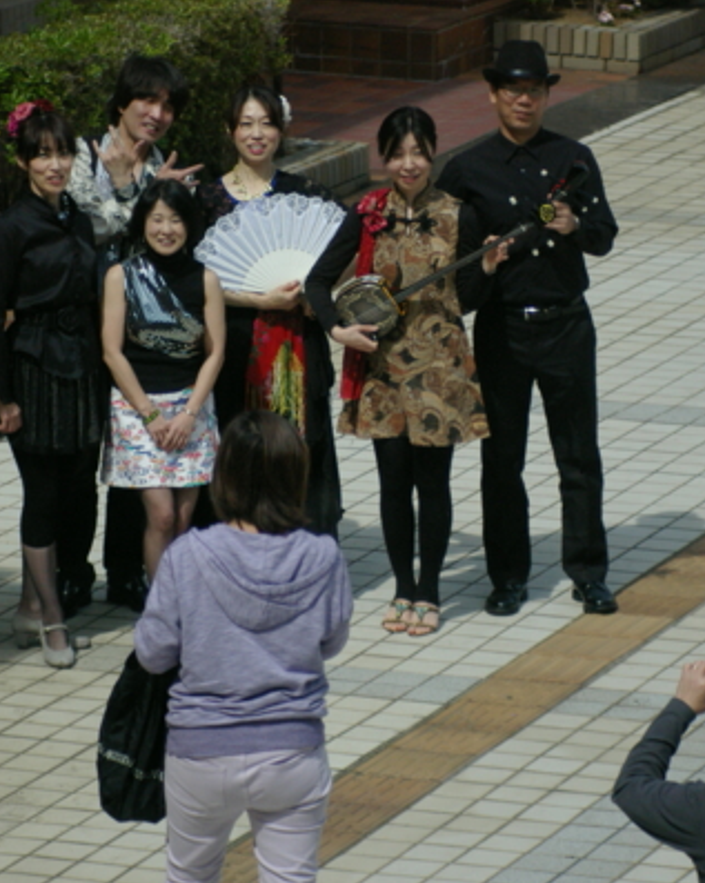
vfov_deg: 9.1
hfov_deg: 7.3
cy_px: 443
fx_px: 5562
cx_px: 378
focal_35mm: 213
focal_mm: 100
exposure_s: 1/4000
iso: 800
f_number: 4.5
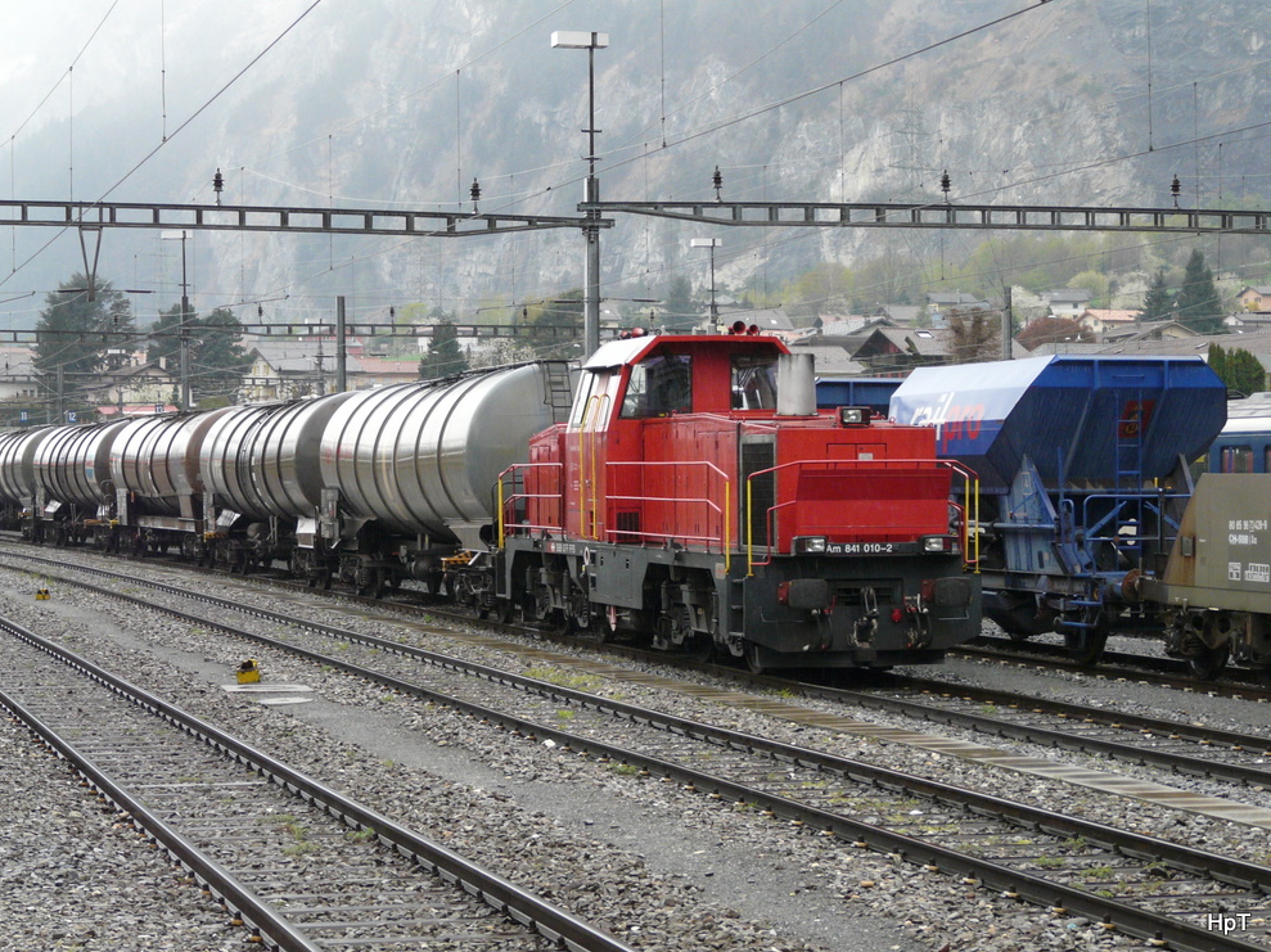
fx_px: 3230
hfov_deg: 22.3
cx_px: 639
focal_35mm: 88
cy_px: 479
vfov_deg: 16.8
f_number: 3.6
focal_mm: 14.3
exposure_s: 1/125
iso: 200
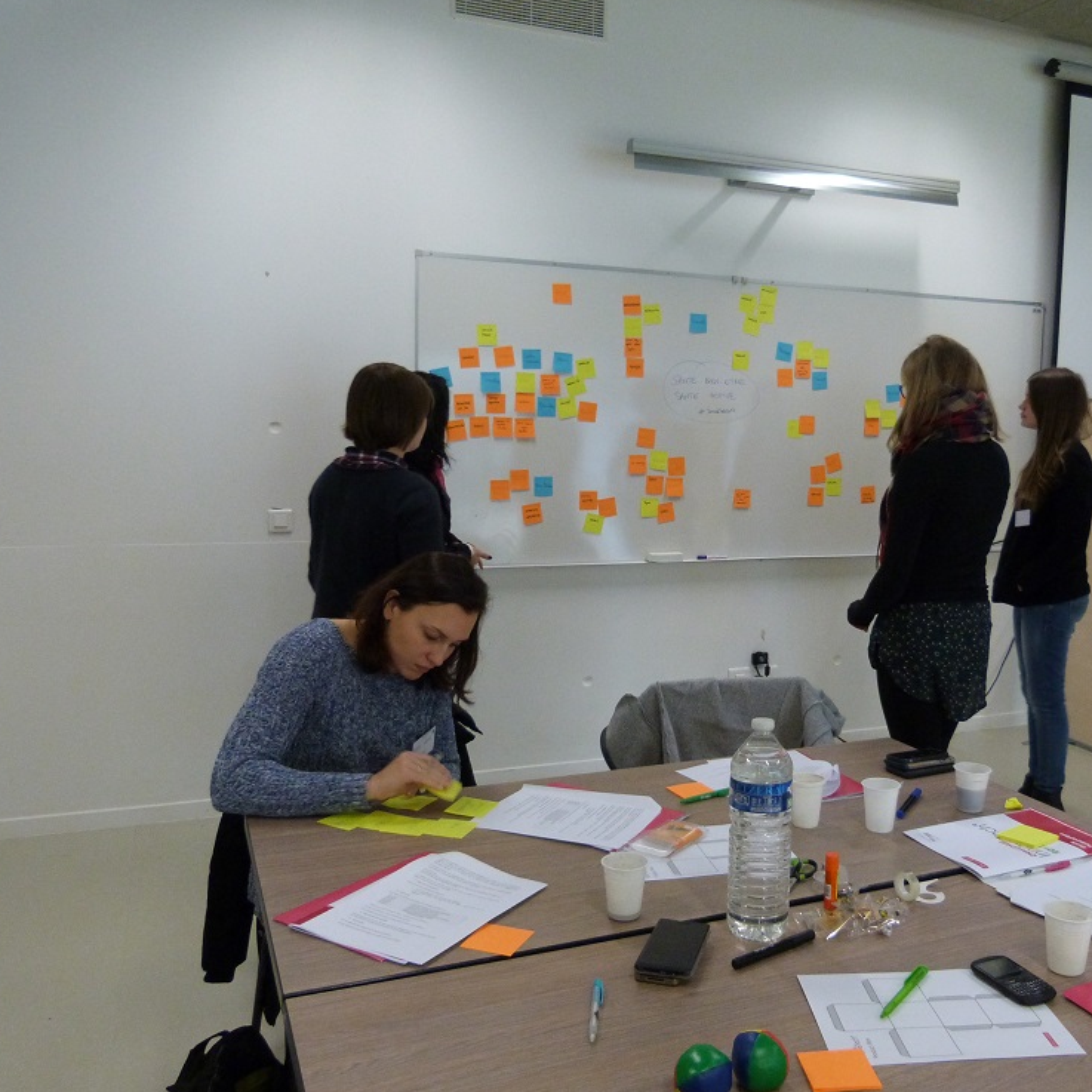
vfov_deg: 54.0
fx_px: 1071
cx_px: 695
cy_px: 542
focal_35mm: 30
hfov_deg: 53.3
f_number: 2.8
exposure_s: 1/20
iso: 400
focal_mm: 4.5
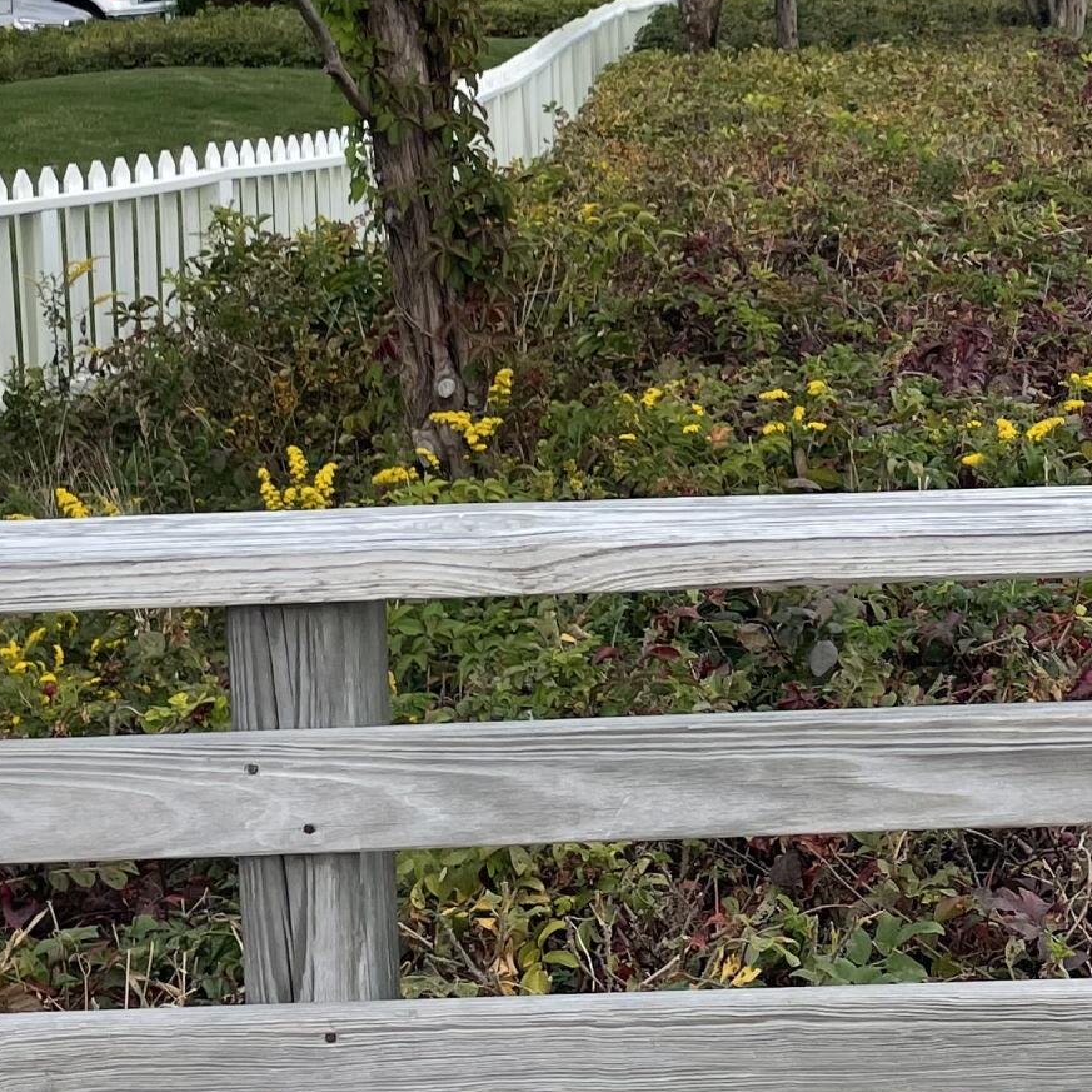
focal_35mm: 79
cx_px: 1087
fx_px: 2820
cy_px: 234
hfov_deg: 21.2
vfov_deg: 21.7
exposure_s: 1/2618
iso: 32
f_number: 1.6
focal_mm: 4.2
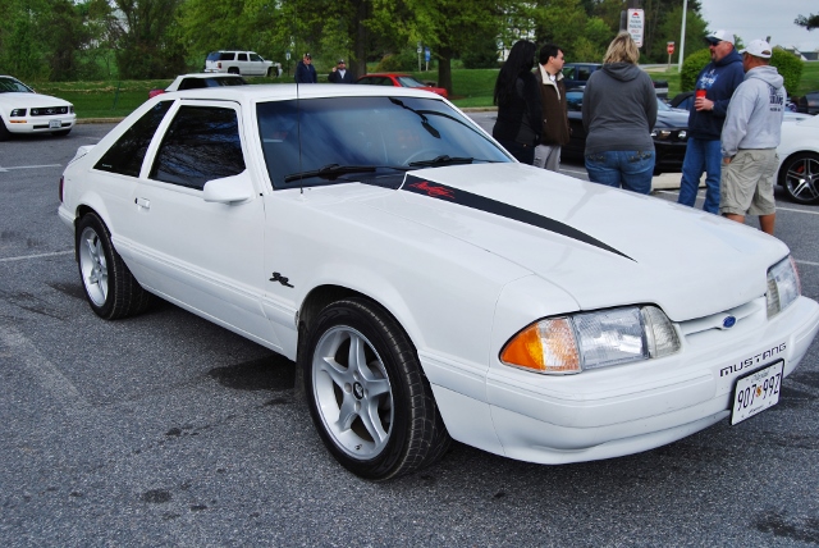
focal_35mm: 36
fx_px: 820
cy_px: 274
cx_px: 410
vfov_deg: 36.9
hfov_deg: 53.1
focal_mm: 24
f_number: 8
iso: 100
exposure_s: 1/250
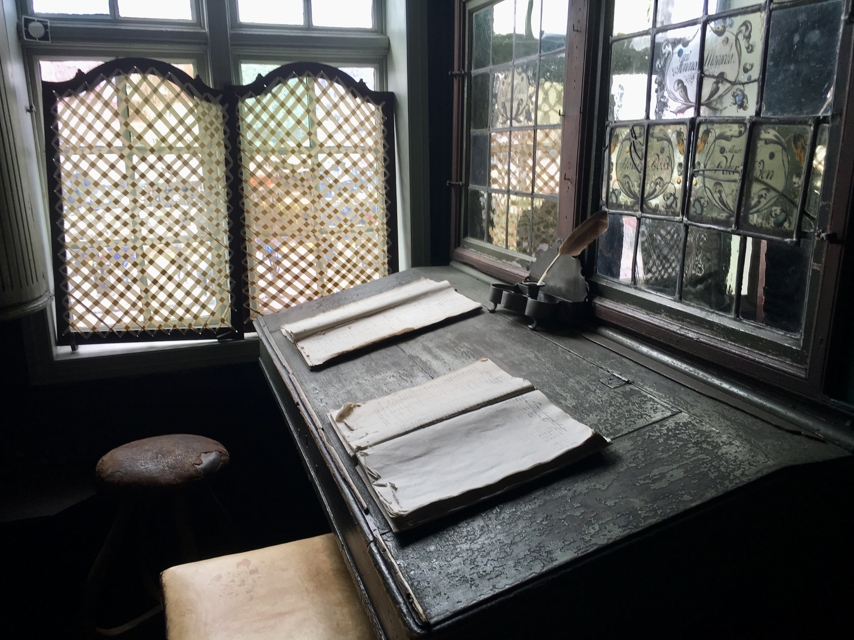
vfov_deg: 48.2
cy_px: 320
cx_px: 427
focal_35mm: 29
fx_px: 715
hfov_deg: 61.7
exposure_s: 1/100
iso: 25
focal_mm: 4.15
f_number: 2.2
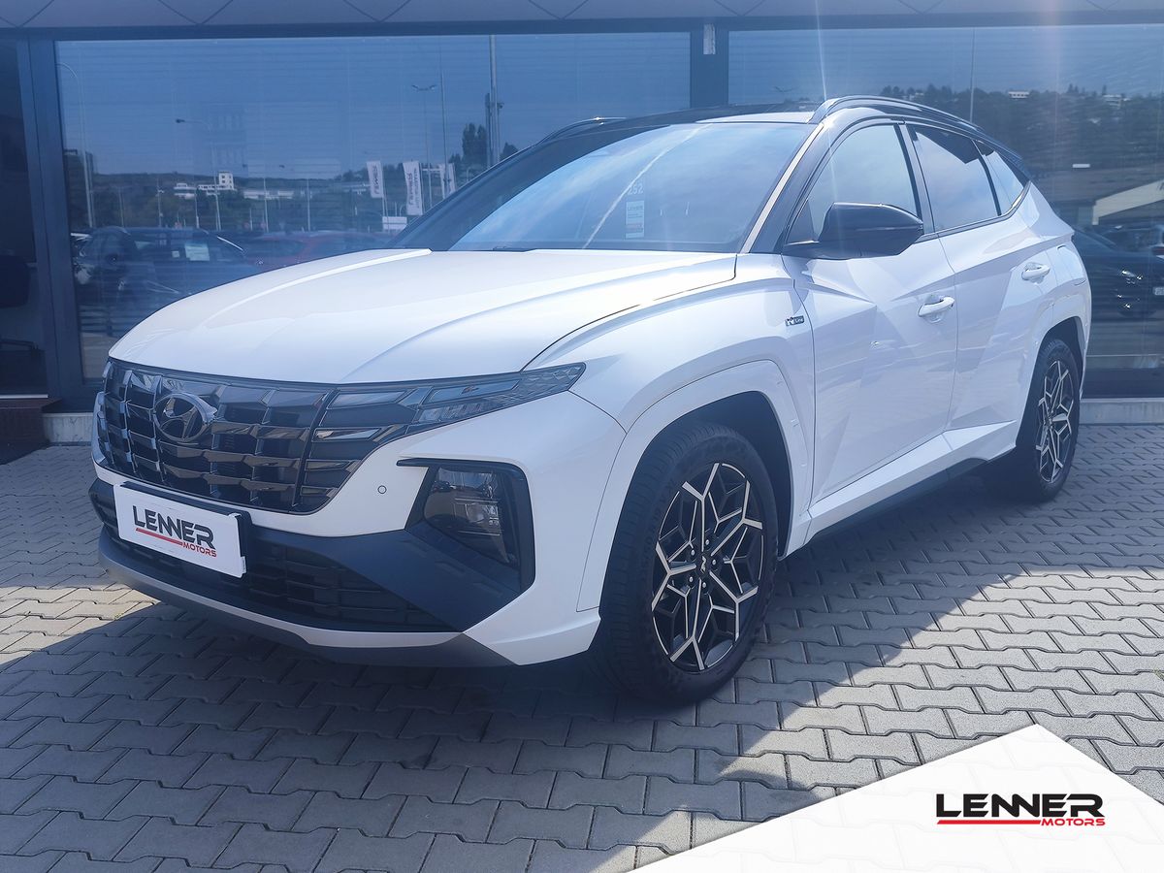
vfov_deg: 58.9
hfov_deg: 73.9
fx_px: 773
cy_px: 436
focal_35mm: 23
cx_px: 582
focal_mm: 7.01
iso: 50
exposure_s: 1/799
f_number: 1.69
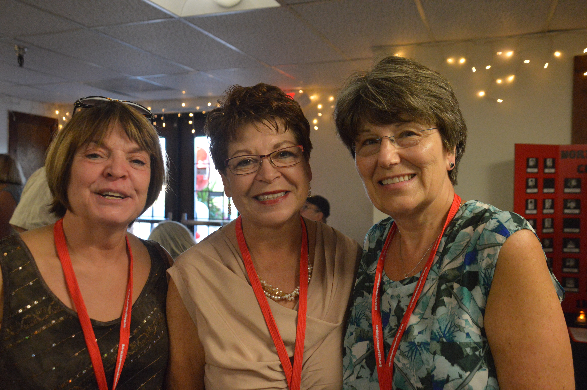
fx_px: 538
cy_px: 195
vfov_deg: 39.9
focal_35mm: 33
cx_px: 294
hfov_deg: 57.3
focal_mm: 22
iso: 2500
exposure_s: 1/60
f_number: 3.8
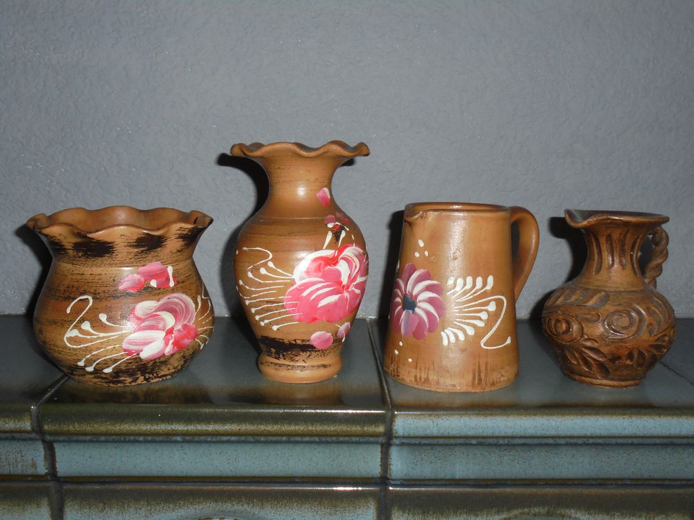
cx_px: 347
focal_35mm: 38
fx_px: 762
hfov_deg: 49.0
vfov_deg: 37.7
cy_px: 260
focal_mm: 6.9
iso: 200
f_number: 4.2
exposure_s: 1/50
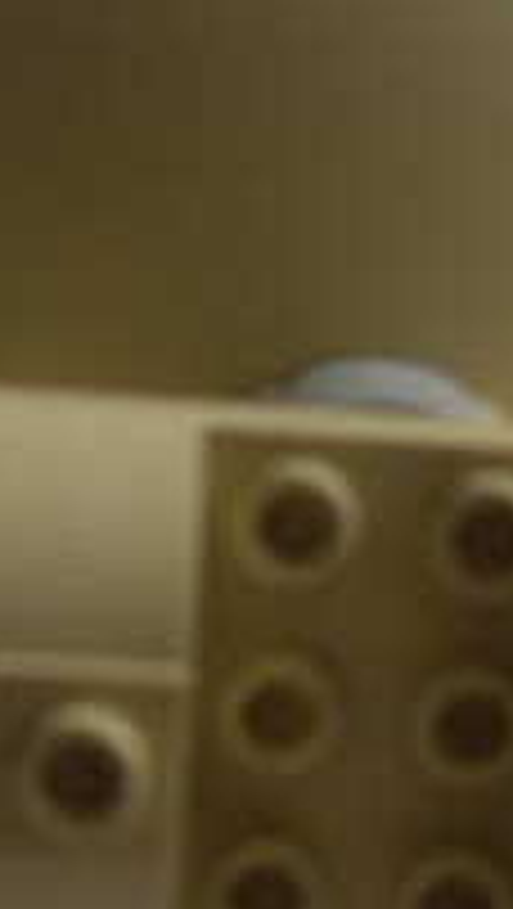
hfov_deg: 9.2
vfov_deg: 16.4
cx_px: 490
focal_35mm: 131
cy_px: 522
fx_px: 3160
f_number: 2.8
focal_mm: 8
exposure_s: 1/33.2
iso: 100
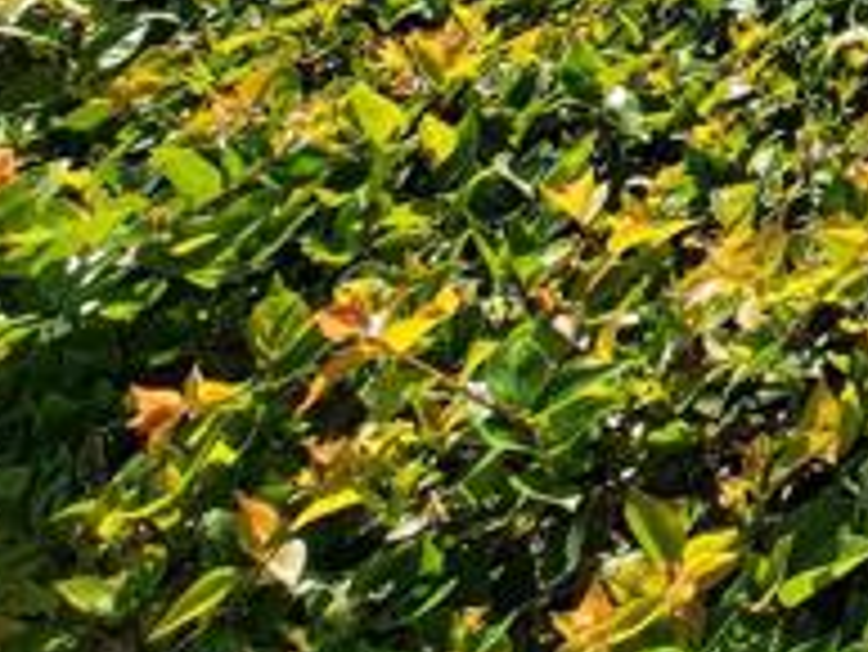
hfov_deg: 18.2
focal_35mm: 69
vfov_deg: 16.1
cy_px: -679
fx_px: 1731
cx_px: 1763
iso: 50
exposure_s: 1/1606
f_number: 2.2
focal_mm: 2.2
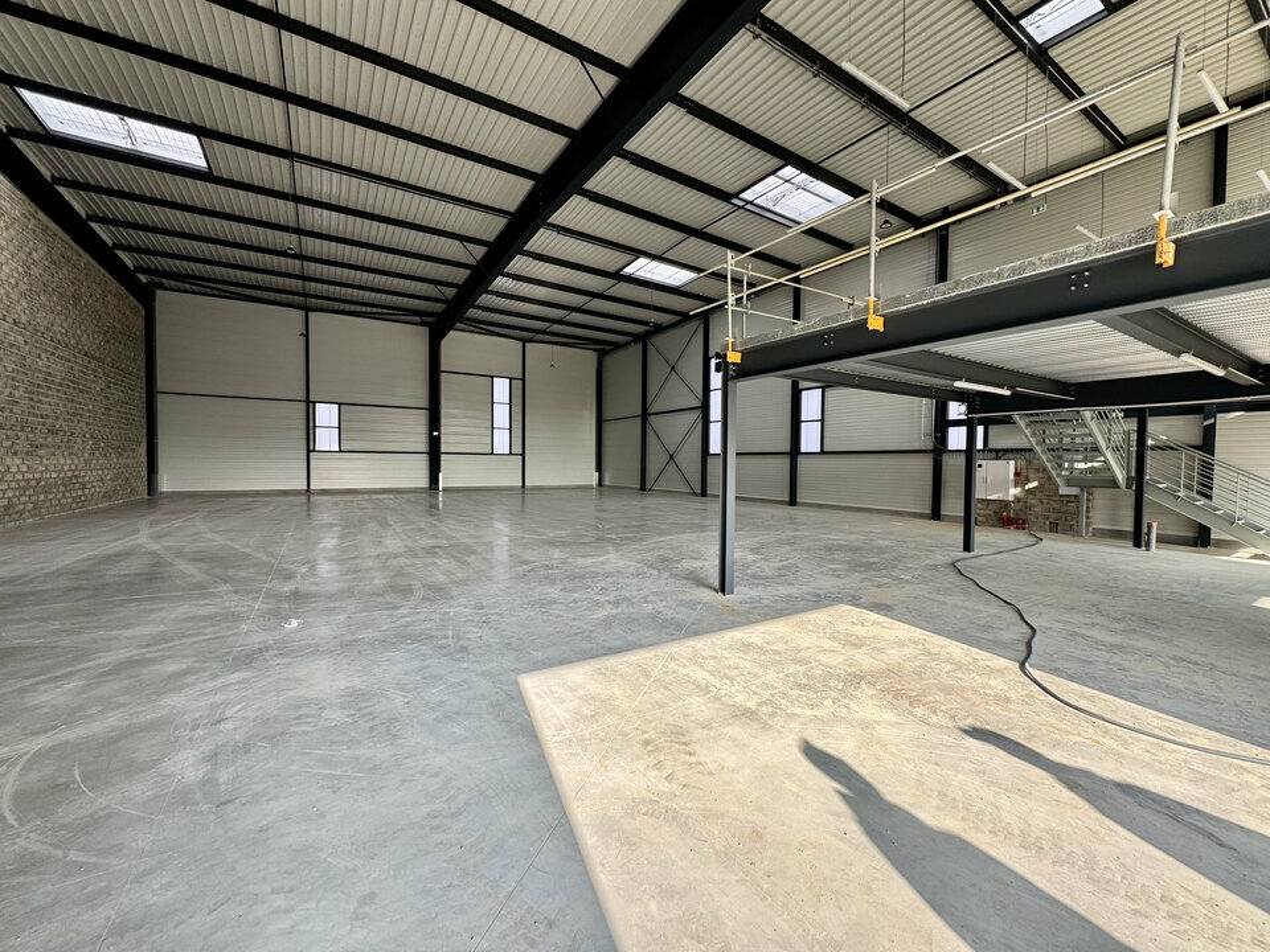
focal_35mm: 14
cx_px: 635
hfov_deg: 102.1
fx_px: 514
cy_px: 476
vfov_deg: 85.7
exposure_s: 1/121
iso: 40
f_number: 2.2
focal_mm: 2.22
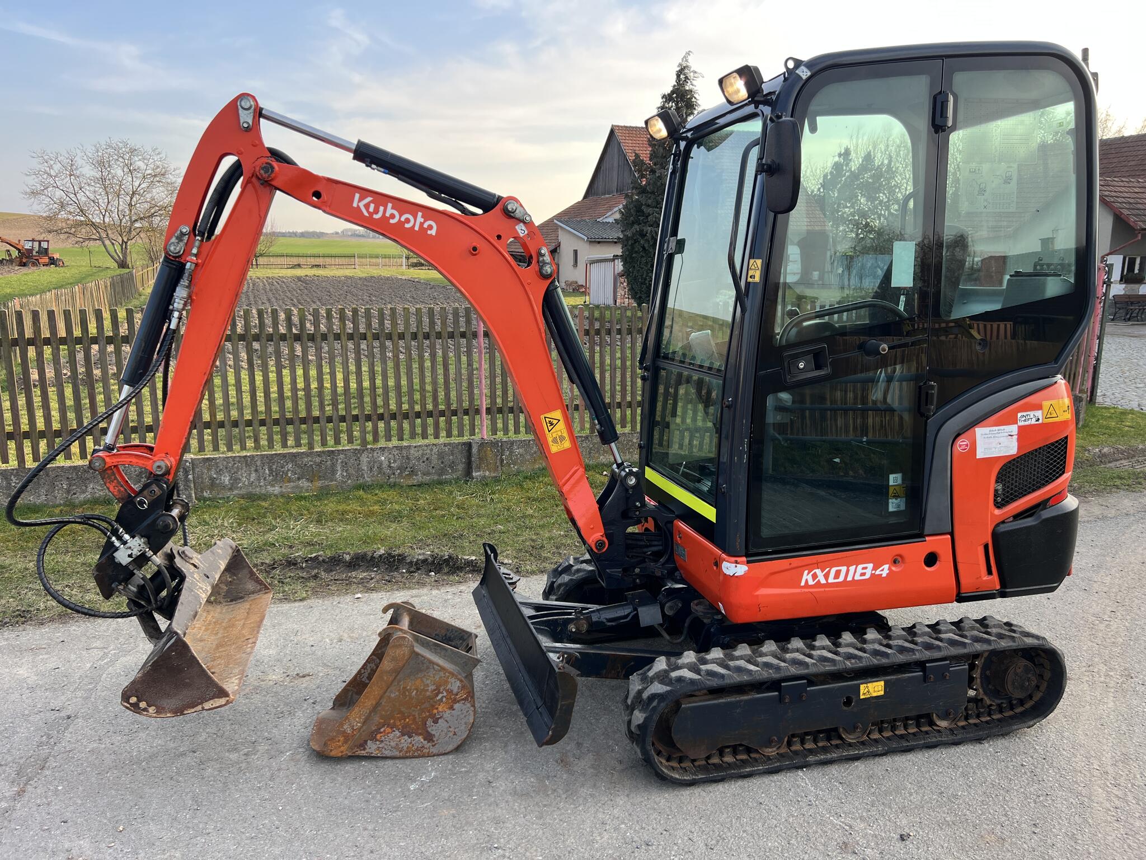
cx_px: 573
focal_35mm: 26
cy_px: 430
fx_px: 861
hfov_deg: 67.3
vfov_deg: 53.1
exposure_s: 1/422
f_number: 1.5
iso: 50
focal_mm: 5.7
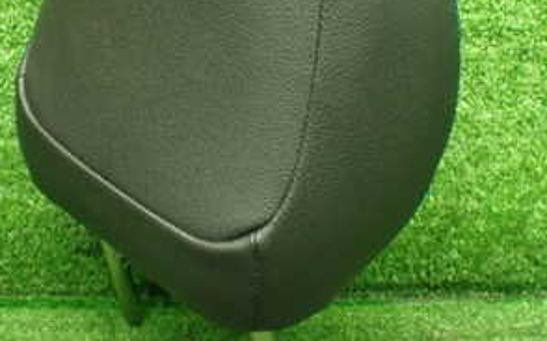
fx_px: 968
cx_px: 257
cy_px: 110
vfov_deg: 19.9
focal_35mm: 65
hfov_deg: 31.5
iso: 800
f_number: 2.3
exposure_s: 1/60
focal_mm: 5.4
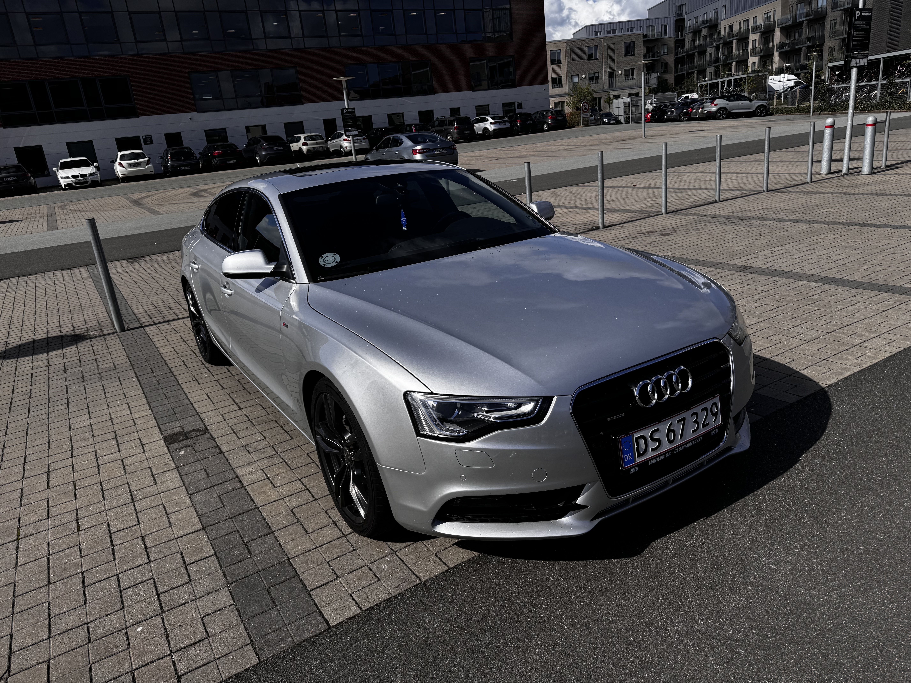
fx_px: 632
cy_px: 342
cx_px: 456
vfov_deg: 56.8
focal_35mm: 24
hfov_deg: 71.6
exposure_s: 1/5348
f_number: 1.78
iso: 80
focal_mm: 6.76
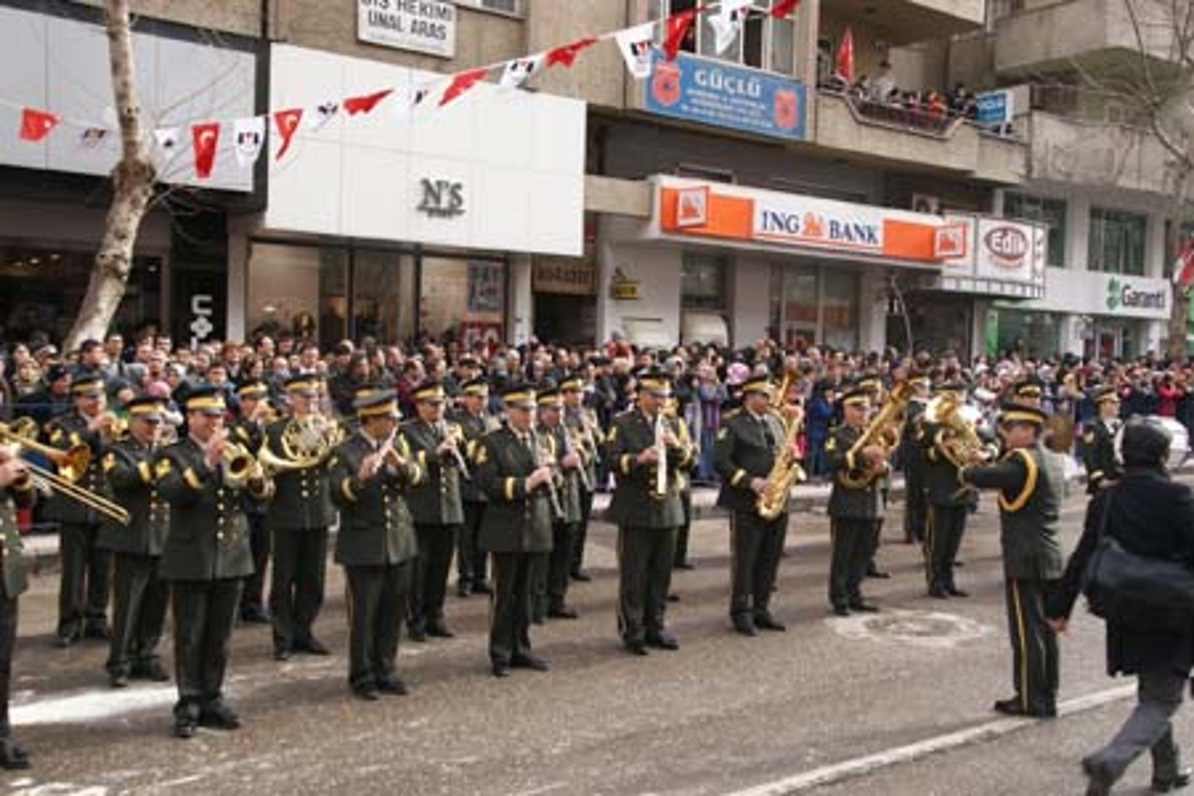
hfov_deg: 57.2
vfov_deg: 40.0
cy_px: 398
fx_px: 1094
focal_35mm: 33
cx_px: 597
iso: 100
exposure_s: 1/80
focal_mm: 22
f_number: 5.6
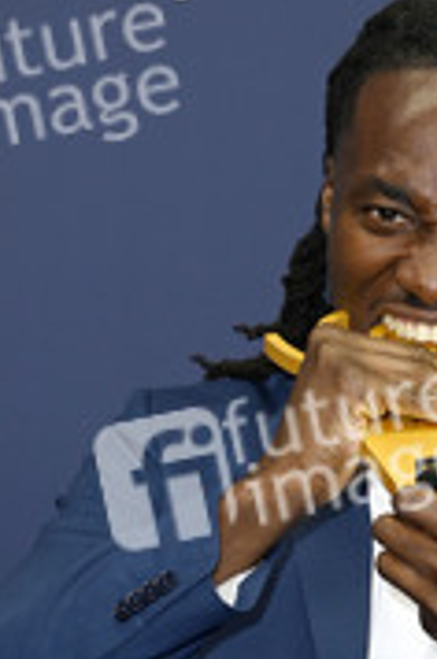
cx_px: 393
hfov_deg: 8.4
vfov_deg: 12.6
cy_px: 648
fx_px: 2961
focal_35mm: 162
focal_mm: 72
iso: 800
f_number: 5.6
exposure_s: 1/200
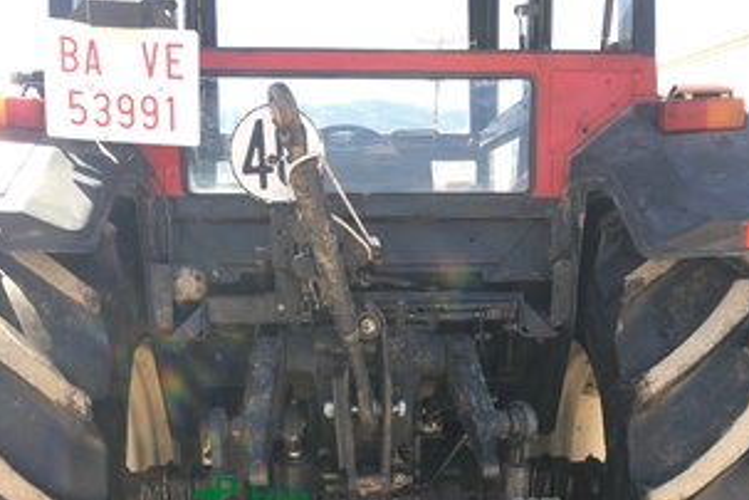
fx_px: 853
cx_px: 377
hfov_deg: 47.4
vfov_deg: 30.4
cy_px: 498
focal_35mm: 41
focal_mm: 4.15
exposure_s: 1/222
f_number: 2.2
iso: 25
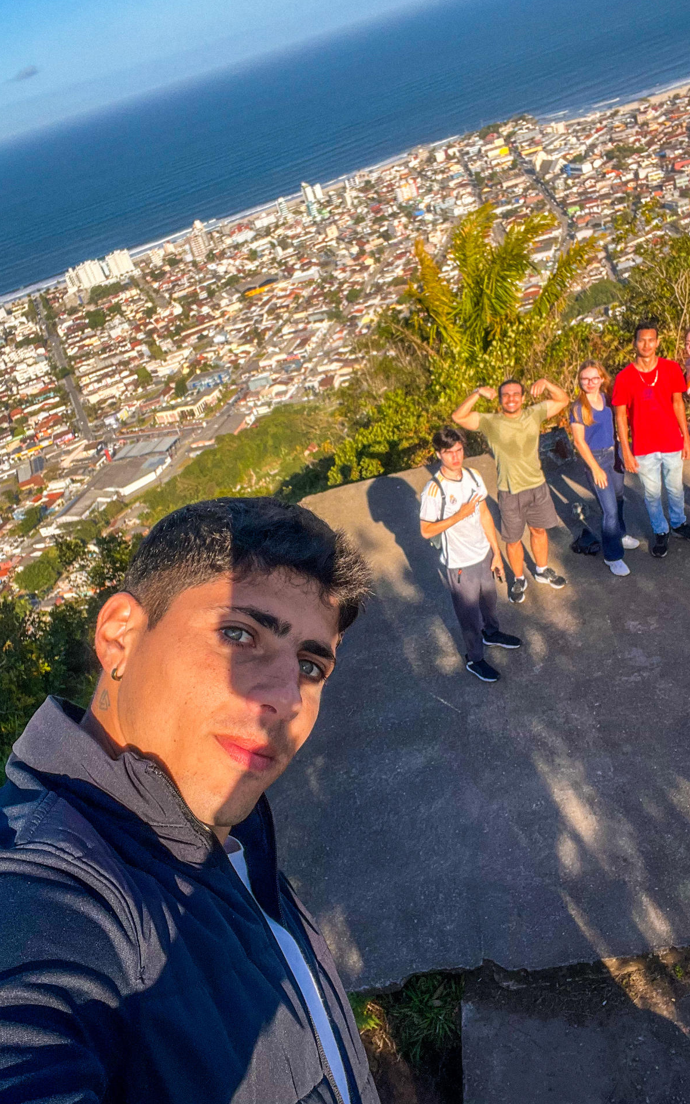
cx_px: 373
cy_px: 550
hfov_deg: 39.4
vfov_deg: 59.7
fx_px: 963
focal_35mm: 32
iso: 32
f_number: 2.2
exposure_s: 1/750
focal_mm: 2.7
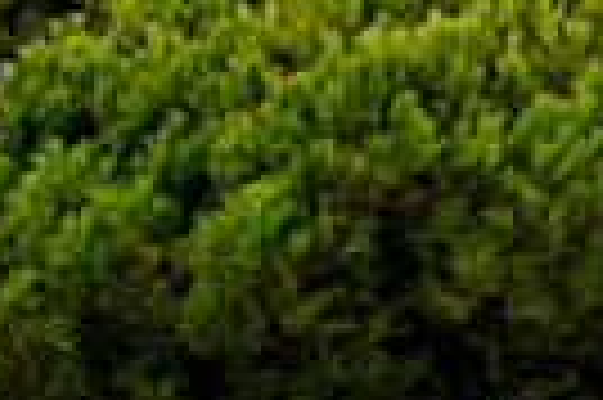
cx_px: -1343
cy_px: 267
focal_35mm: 348
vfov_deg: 3.9
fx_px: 5817
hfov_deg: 5.5
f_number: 8
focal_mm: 31
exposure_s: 1/250
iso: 500
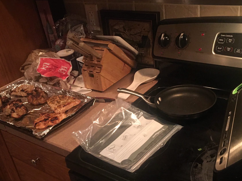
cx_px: 119
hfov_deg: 42.9
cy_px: 117
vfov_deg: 32.7
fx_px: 308
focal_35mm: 44
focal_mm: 4.15
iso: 50
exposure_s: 1/4
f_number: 2.2
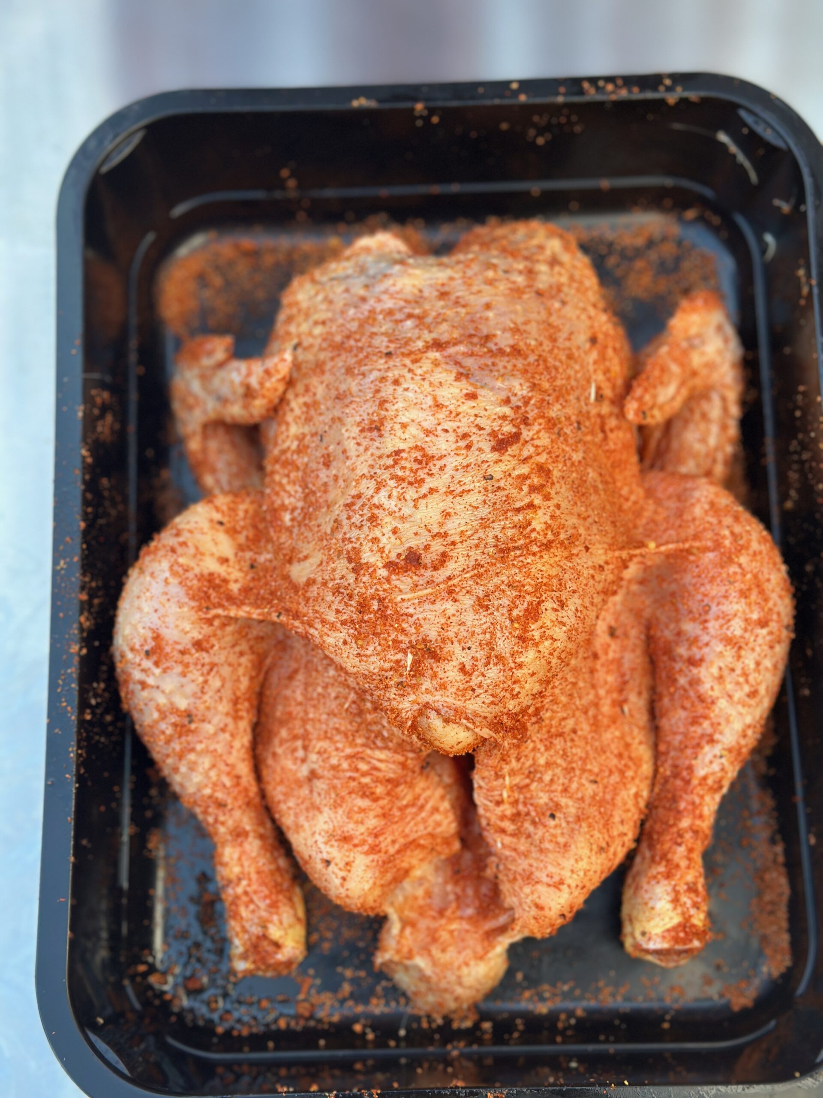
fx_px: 1522
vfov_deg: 39.7
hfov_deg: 30.3
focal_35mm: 48
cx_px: 412
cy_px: 549
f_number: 1.78
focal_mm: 6.86
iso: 80
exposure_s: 1/435
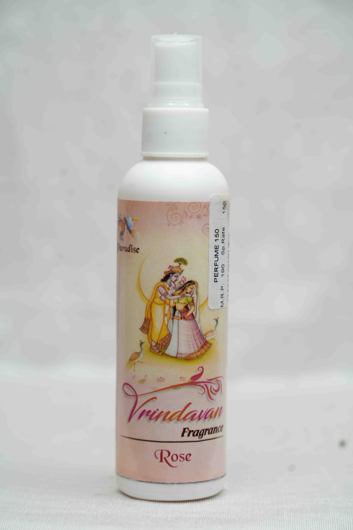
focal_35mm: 105
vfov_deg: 19.5
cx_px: 176
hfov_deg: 13.0
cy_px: 265
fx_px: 1544
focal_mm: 105
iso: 250
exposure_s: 1/60
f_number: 5.6
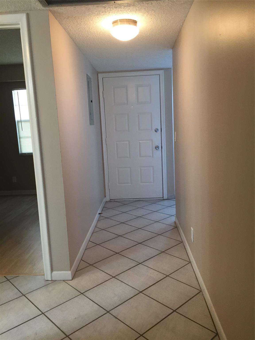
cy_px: 170
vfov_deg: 61.7
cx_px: 128
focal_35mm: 29
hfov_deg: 48.2
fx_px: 285
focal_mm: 4.15
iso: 100
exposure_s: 1/30
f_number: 2.2
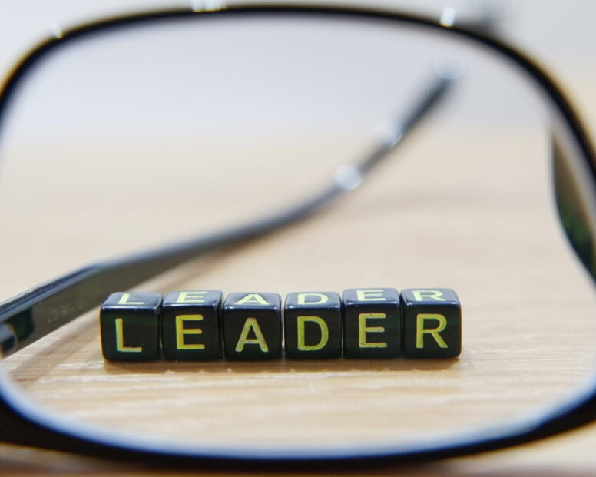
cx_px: 307
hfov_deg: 29.1
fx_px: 1147
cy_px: 243
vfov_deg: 23.5
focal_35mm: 65
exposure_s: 1/17
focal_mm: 37.1
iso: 3200
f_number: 5.3
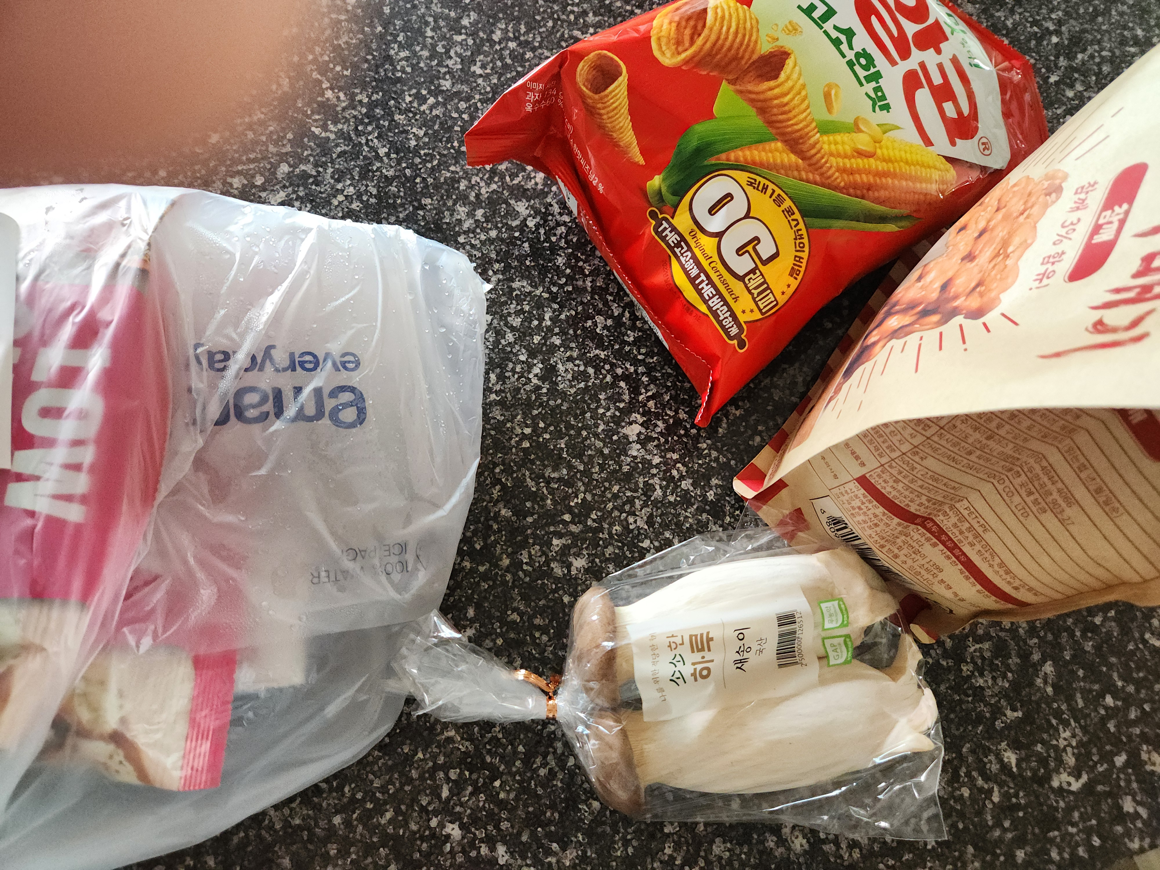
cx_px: 580
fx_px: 771
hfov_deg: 73.9
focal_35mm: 23
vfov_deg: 58.9
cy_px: 435
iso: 640
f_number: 1.8
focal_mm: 5.4
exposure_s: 1/120
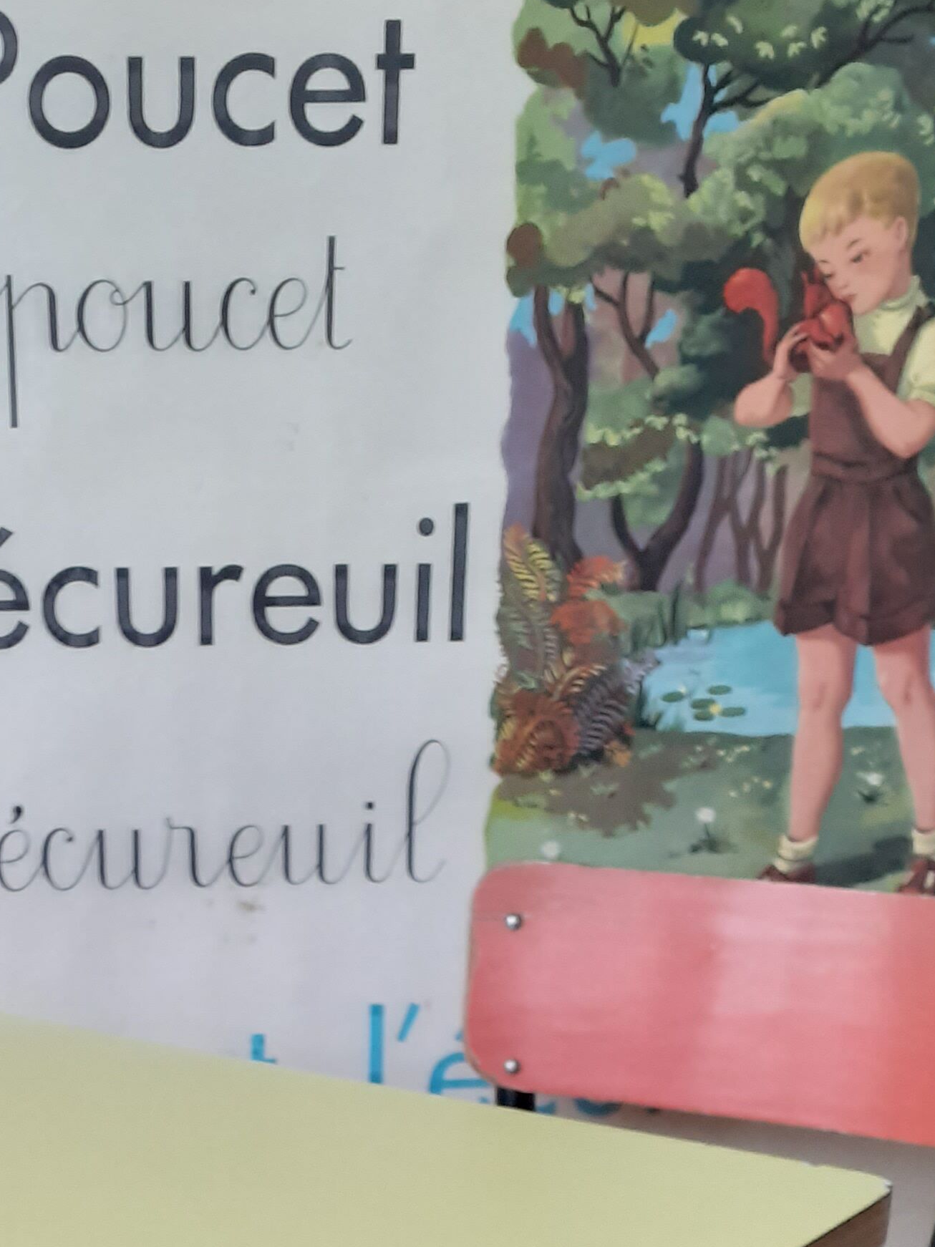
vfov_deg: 27.7
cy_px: 1369
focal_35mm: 64
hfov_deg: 22.6
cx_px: 198
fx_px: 2305
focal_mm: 3.6
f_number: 1.9
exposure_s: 1/50
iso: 125
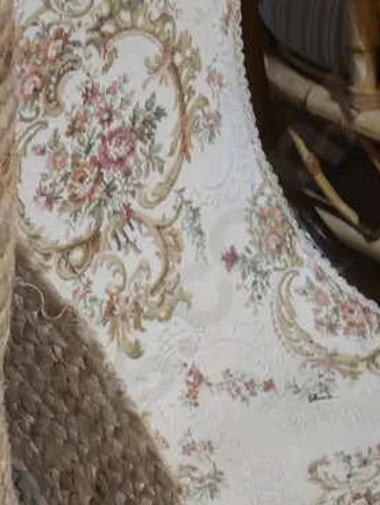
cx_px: -62
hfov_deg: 11.5
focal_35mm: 127
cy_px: 642
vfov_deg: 14.9
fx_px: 1856
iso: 800
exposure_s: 1/60
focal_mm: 23
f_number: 5.1
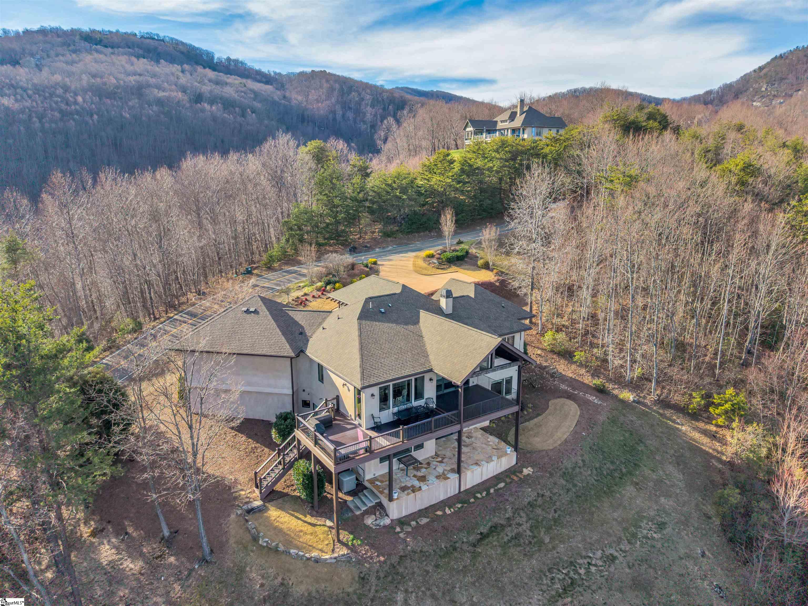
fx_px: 560
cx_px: 404
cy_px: 303
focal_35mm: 24
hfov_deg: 71.6
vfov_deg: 56.8
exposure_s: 1/2500
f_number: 1.8
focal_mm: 8.67
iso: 290
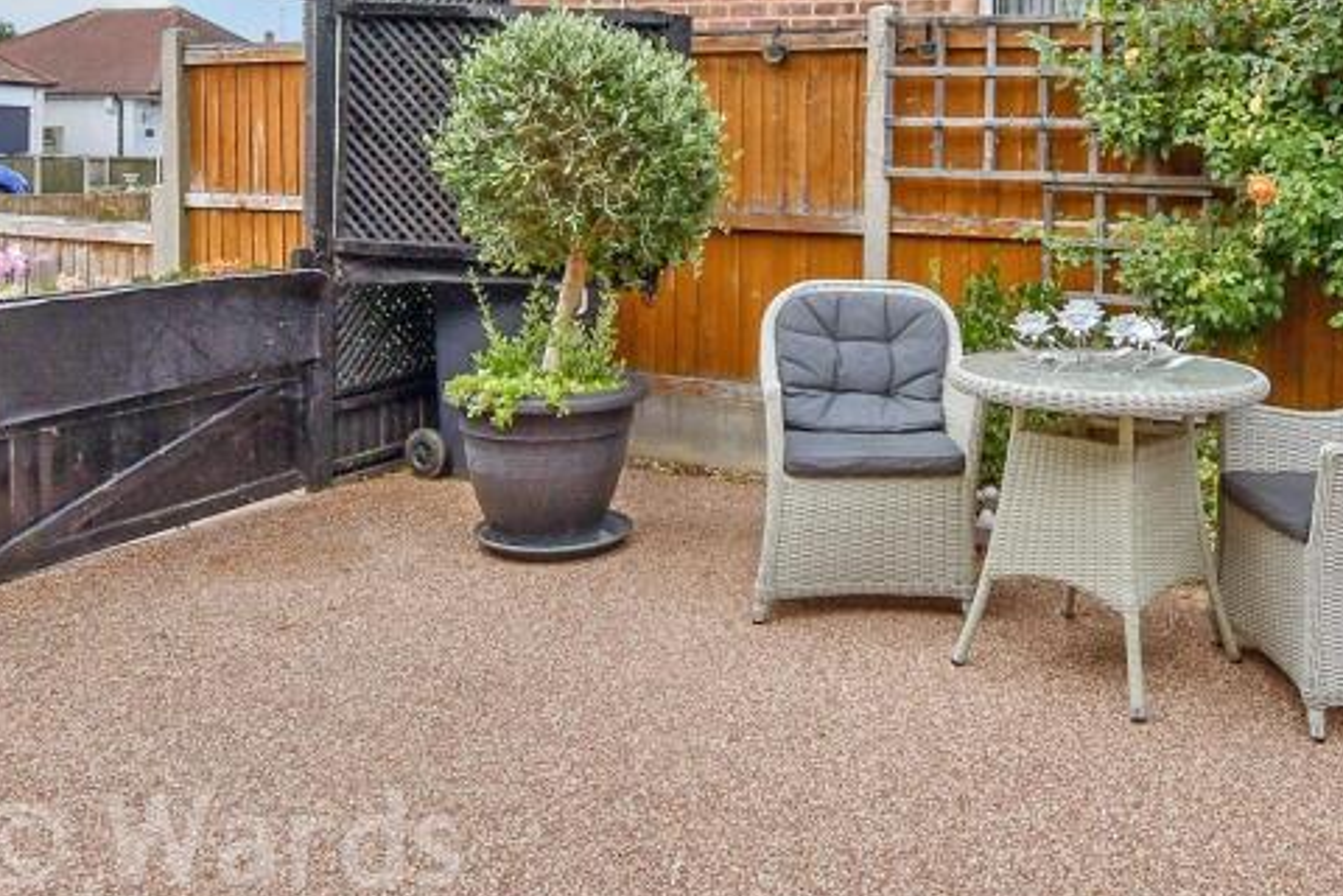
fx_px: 1194
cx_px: 907
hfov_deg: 57.3
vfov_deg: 39.6
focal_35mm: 32
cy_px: 186
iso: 200
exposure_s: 1/250
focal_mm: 10
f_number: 8
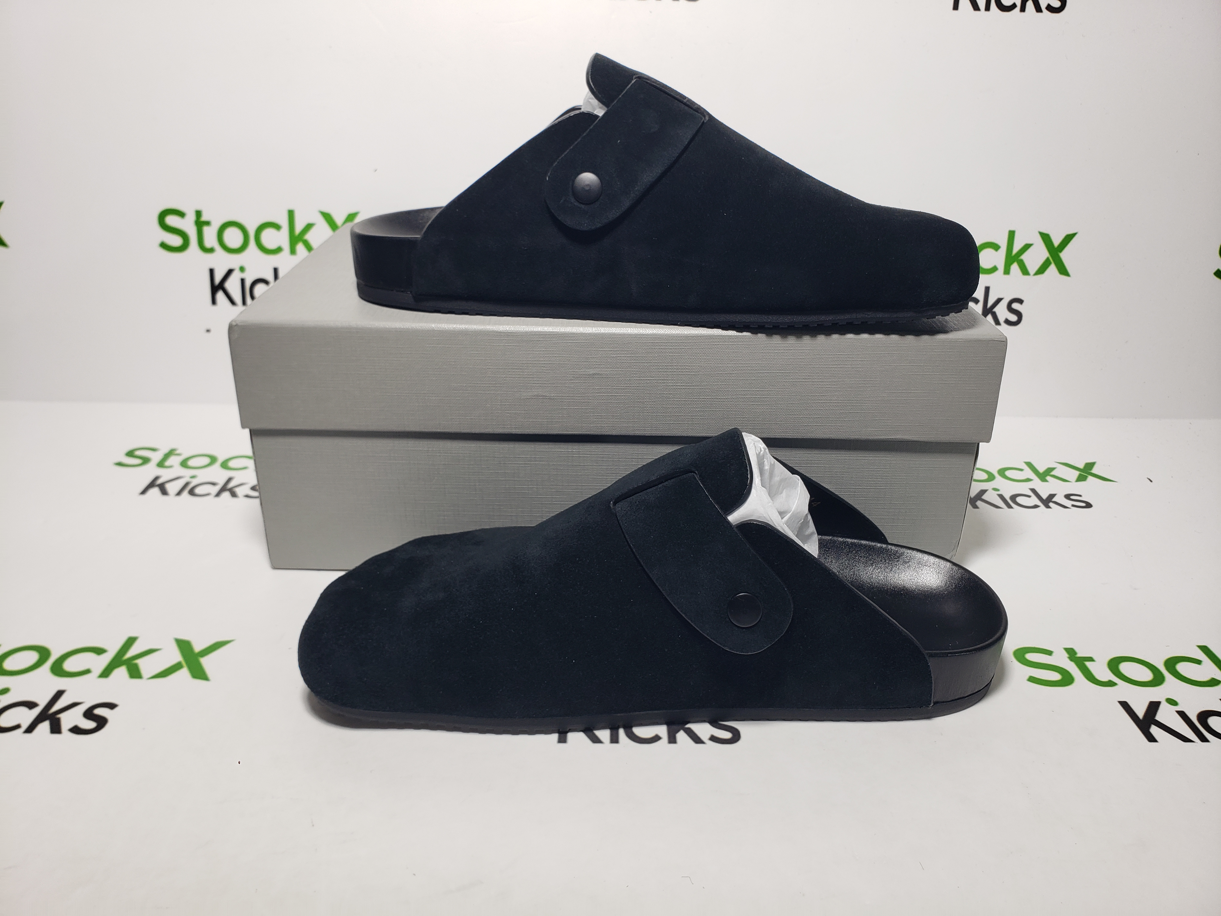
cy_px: 458
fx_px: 917
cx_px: 610
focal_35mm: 26
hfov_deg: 67.3
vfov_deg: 53.1
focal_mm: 4.3
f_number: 2.4
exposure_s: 1/143
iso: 50
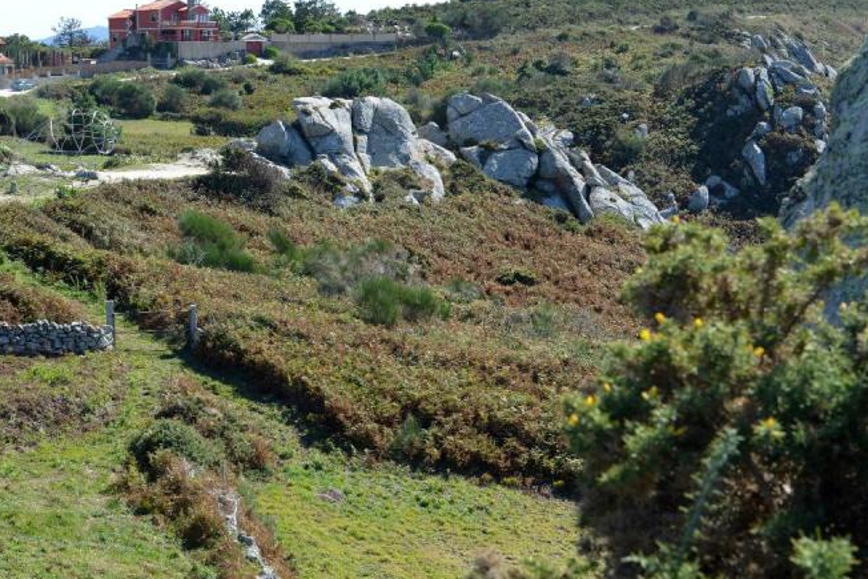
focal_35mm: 81
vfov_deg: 16.9
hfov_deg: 25.0
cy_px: 253
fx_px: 1953
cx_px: 391
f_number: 11
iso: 160
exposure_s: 1/100
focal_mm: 66
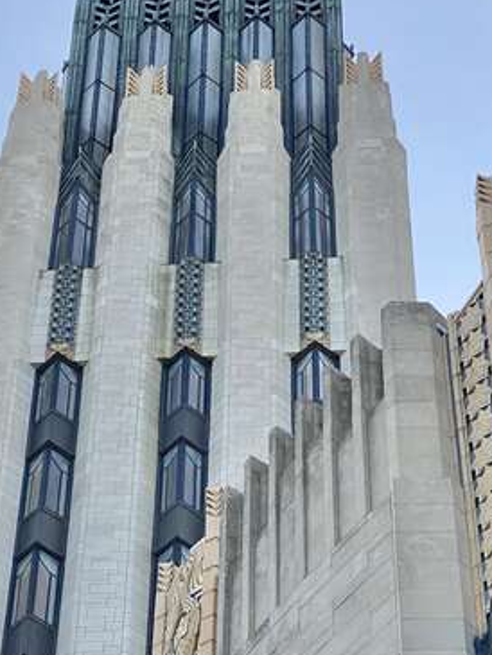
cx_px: 210
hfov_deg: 13.0
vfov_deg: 17.2
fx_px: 2159
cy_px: 495
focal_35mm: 114
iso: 20
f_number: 2
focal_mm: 6
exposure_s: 1/888
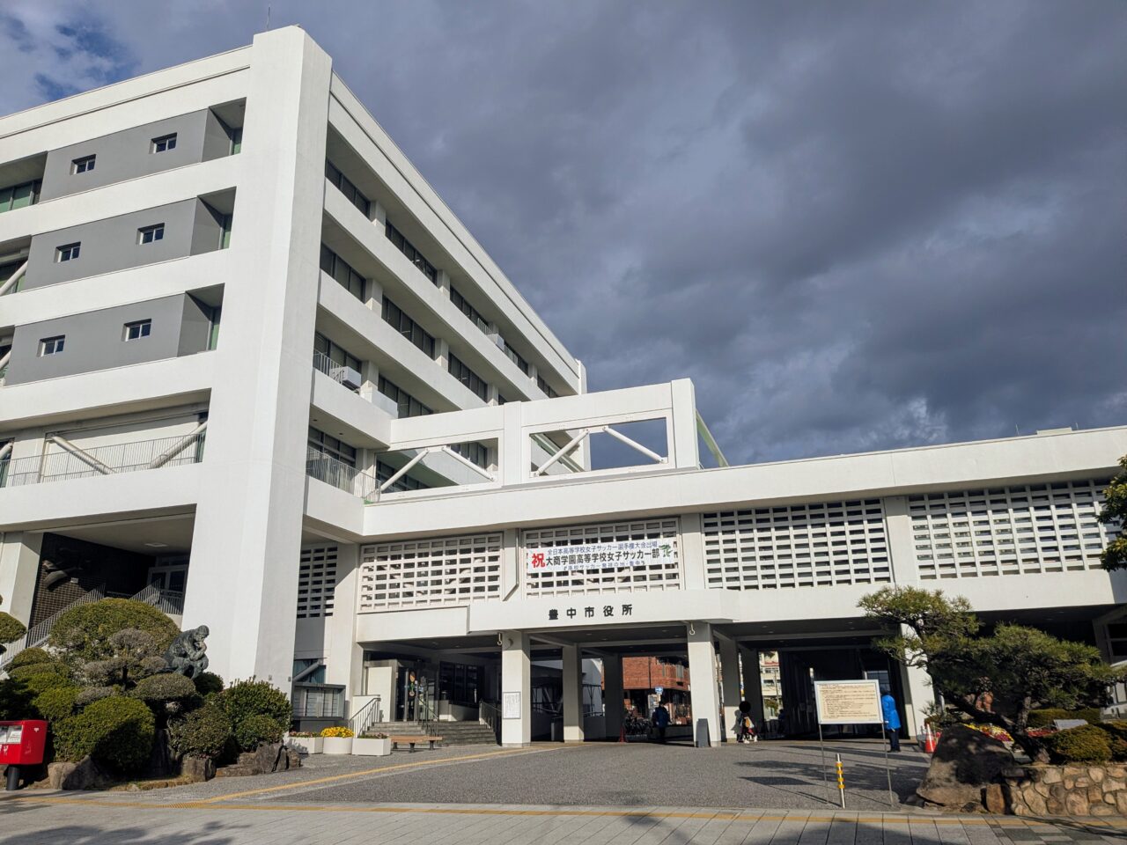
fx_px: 879
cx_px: 564
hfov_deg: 65.3
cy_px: 422
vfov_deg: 51.4
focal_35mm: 27
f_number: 1.73
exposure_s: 1/7812
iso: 84
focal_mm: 4.38
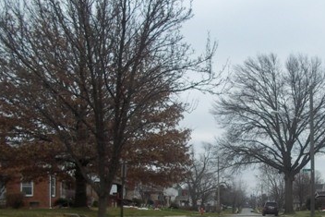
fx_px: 614
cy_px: 181
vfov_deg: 19.8
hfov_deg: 29.1
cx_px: 248
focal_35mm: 68
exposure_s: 1/400
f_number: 3.1
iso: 80
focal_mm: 6.5
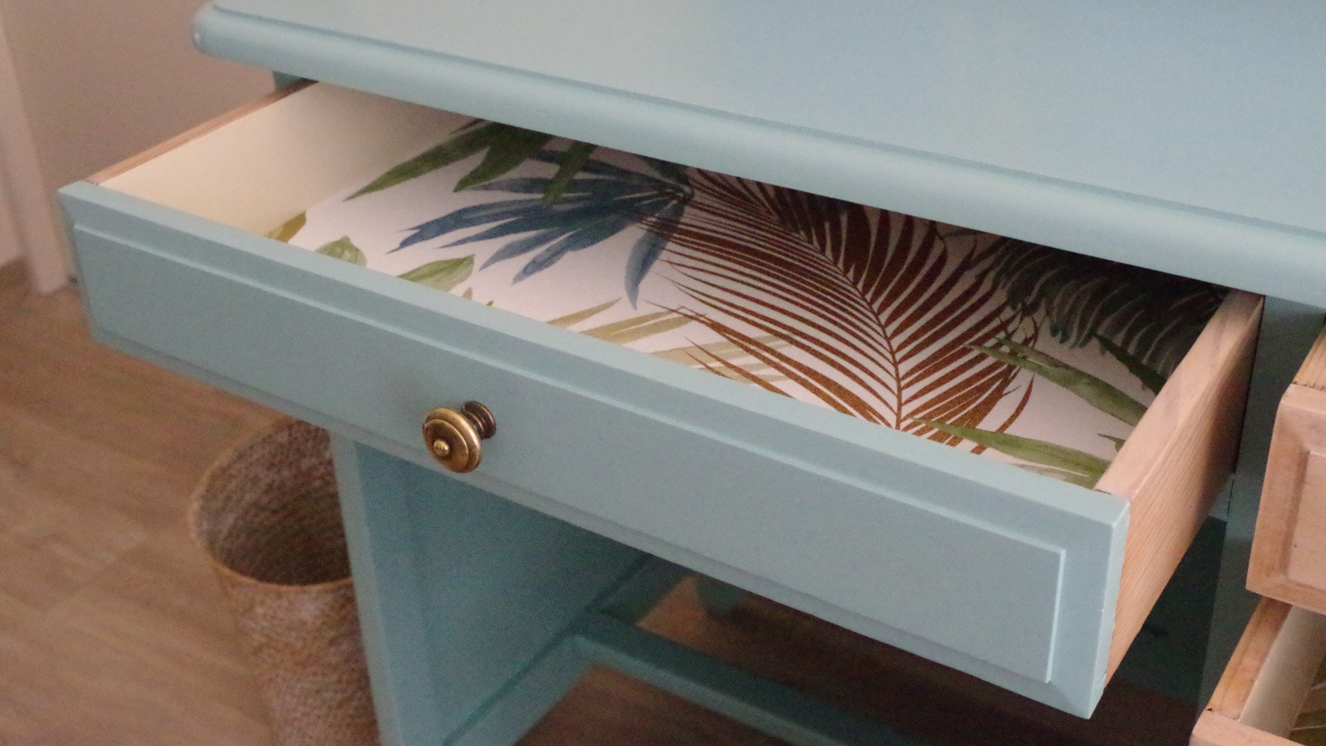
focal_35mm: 44
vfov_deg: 27.1
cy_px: 306
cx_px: 663
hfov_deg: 46.4
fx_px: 1547
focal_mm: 28.13
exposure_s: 1/125
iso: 12800
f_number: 7.1
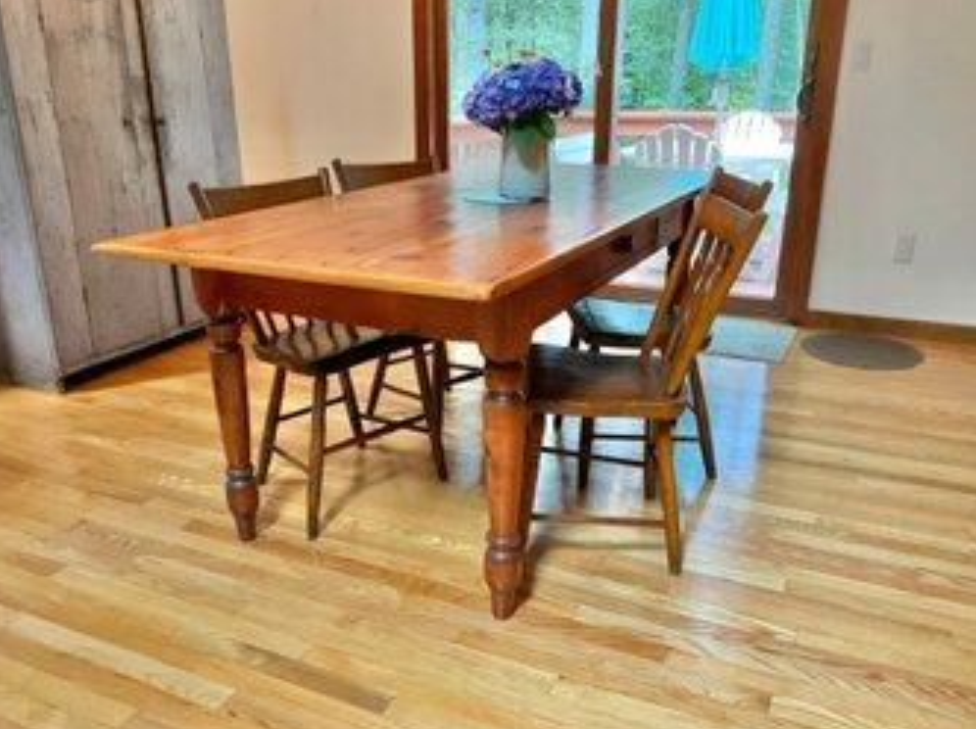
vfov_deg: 46.7
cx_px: 478
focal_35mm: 30
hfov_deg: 60.0
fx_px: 845
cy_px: 369
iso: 250
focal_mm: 3
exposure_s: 1/60
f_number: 1.8
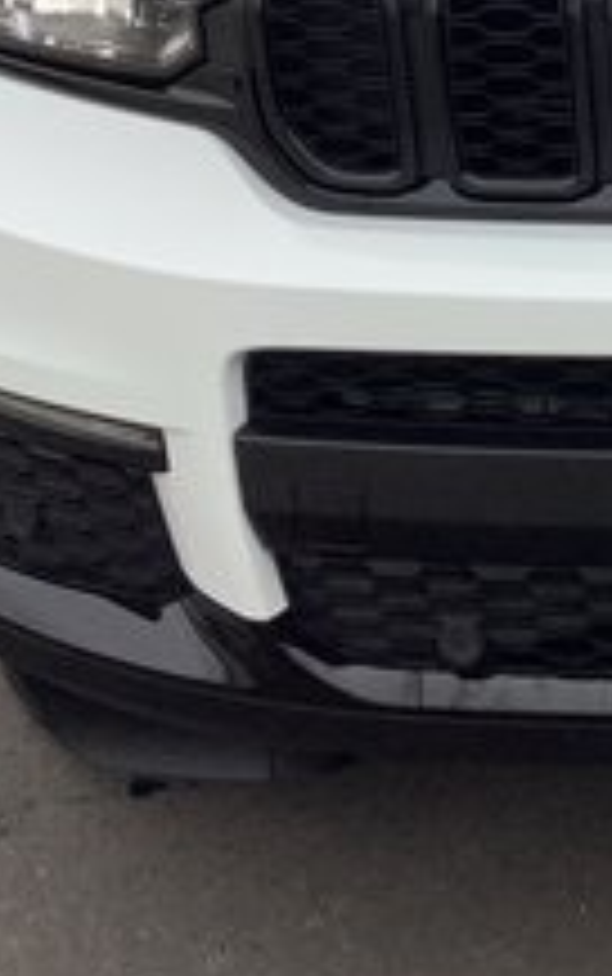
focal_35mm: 97
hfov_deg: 13.0
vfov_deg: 20.9
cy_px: 63
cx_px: 846
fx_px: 2583
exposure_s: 1/322
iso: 25
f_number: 2.4
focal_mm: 3.3
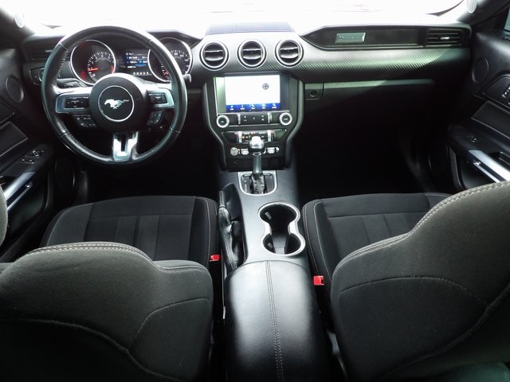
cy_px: 191
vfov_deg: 56.8
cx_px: 255
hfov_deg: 71.6
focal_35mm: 24
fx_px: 354
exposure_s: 1/17
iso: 215
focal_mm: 4.3
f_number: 3.2
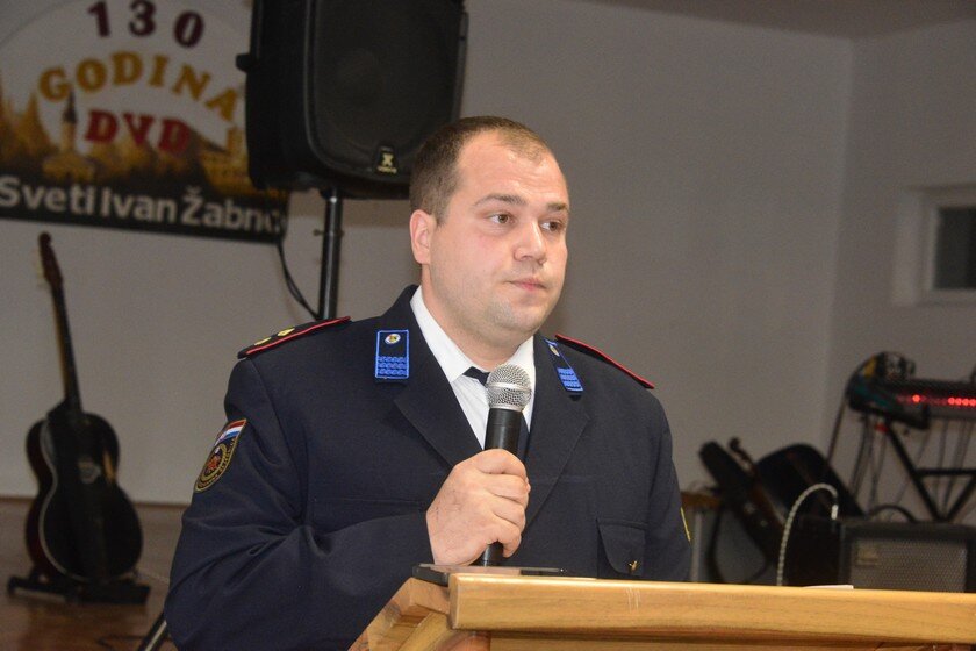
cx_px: 488
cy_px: 326
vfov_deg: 14.9
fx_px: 2494
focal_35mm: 92
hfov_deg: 22.1
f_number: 8
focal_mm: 92
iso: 6400
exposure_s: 1/60
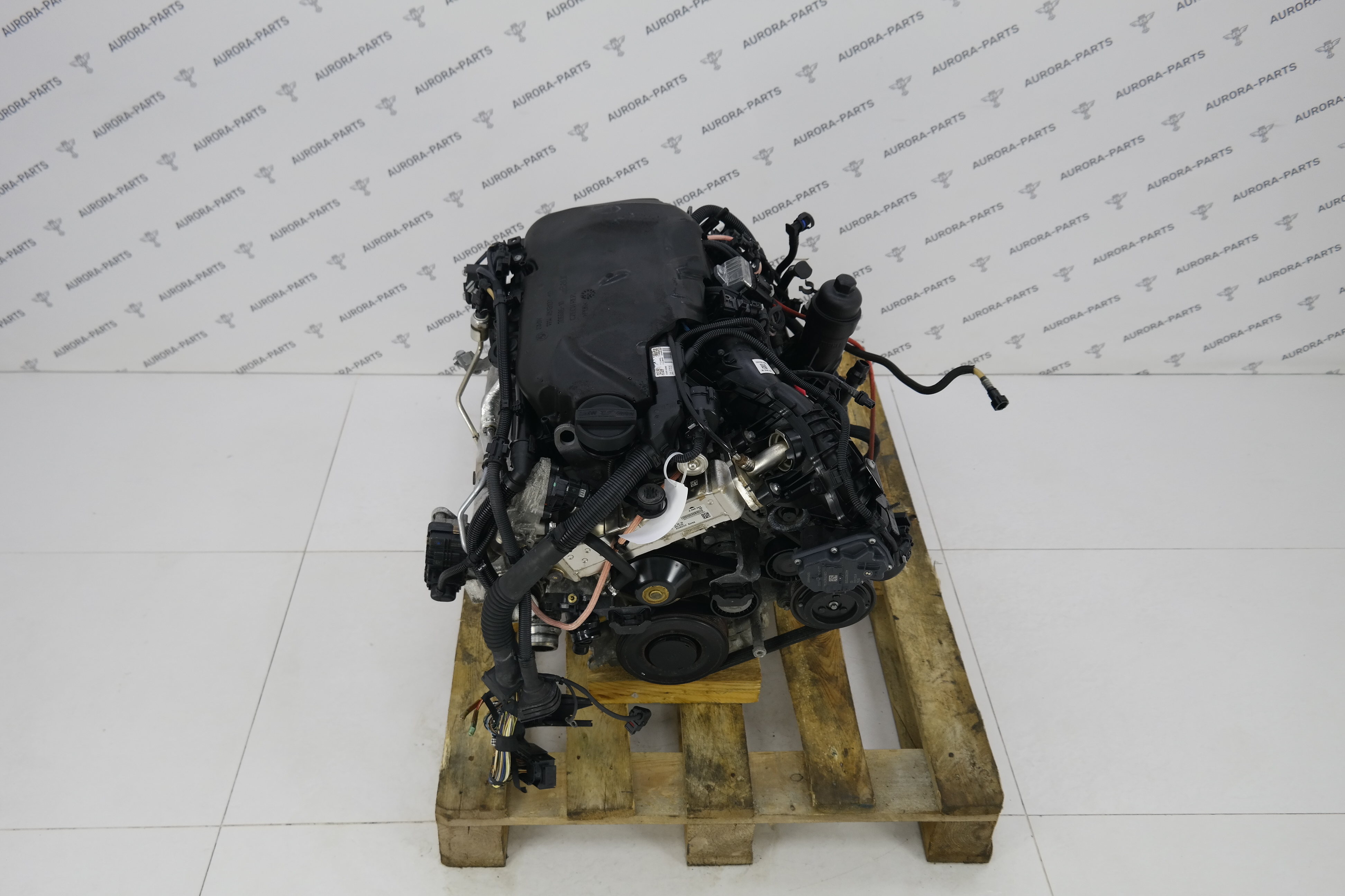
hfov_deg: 61.9
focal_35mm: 30
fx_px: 1121
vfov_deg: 43.6
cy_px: 448
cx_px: 672
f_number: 3.5
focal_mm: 20
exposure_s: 1/80
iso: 200
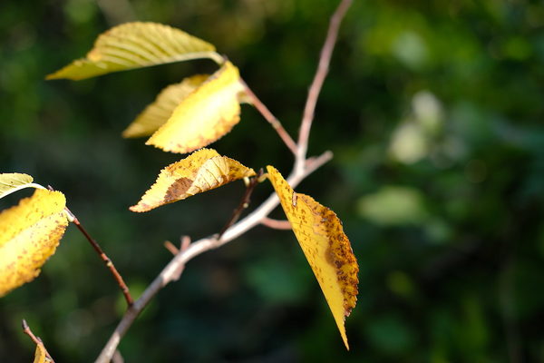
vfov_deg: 25.5
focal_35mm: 53
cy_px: 182
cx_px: 272
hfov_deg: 37.5
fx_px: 801
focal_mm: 35
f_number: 2.8
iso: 160
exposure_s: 1/480
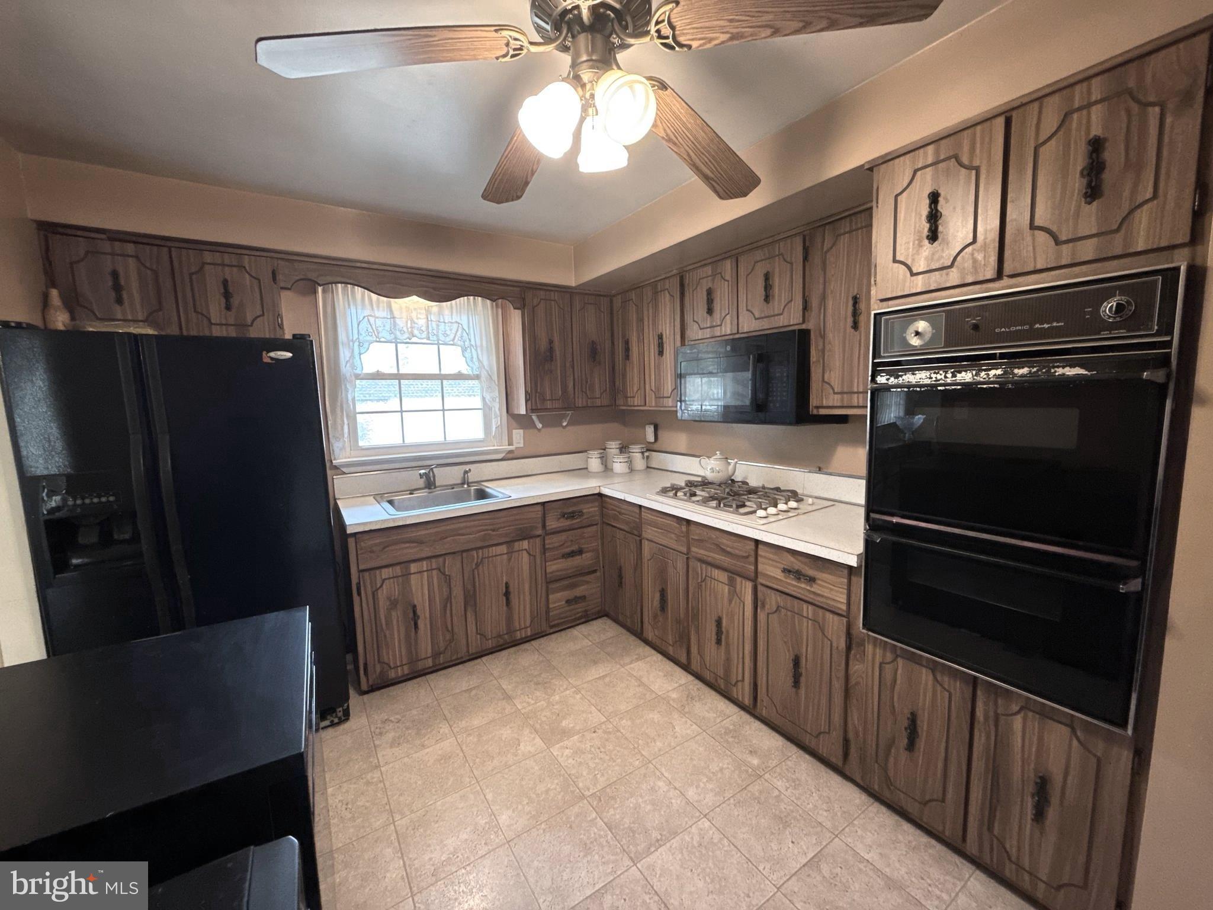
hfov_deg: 102.1
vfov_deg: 85.7
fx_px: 491
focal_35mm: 14
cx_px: 606
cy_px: 455
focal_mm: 2.22
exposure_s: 1/60
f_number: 2.2
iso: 640
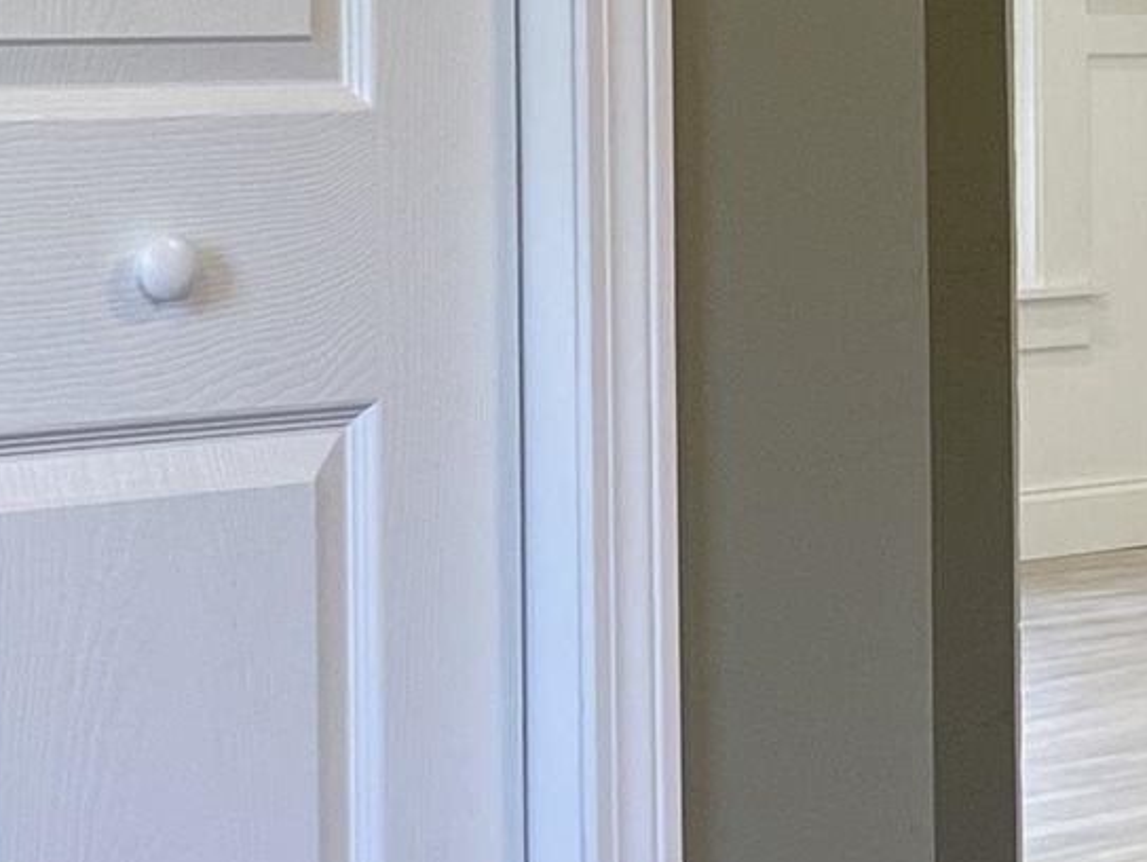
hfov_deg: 12.8
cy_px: 49
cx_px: 1656
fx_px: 4874
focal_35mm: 147
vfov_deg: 10.0
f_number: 1.6
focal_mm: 4.2
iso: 64
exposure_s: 1/60
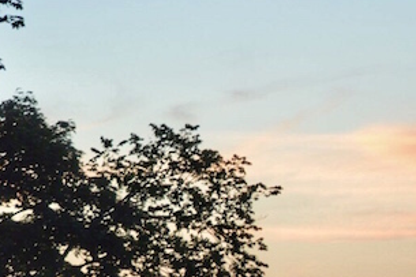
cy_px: 307
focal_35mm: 260
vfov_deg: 5.3
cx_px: 571
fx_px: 2998
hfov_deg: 7.8
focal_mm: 55
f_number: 4.5
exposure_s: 1/80
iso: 400
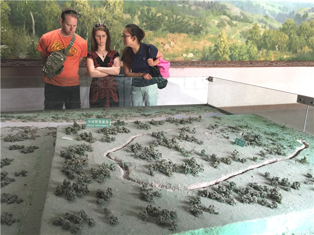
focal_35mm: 29
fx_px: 263
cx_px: 157
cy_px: 118
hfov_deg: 61.7
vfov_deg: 48.2
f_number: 2.2
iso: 160
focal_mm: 4.15
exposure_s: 1/33
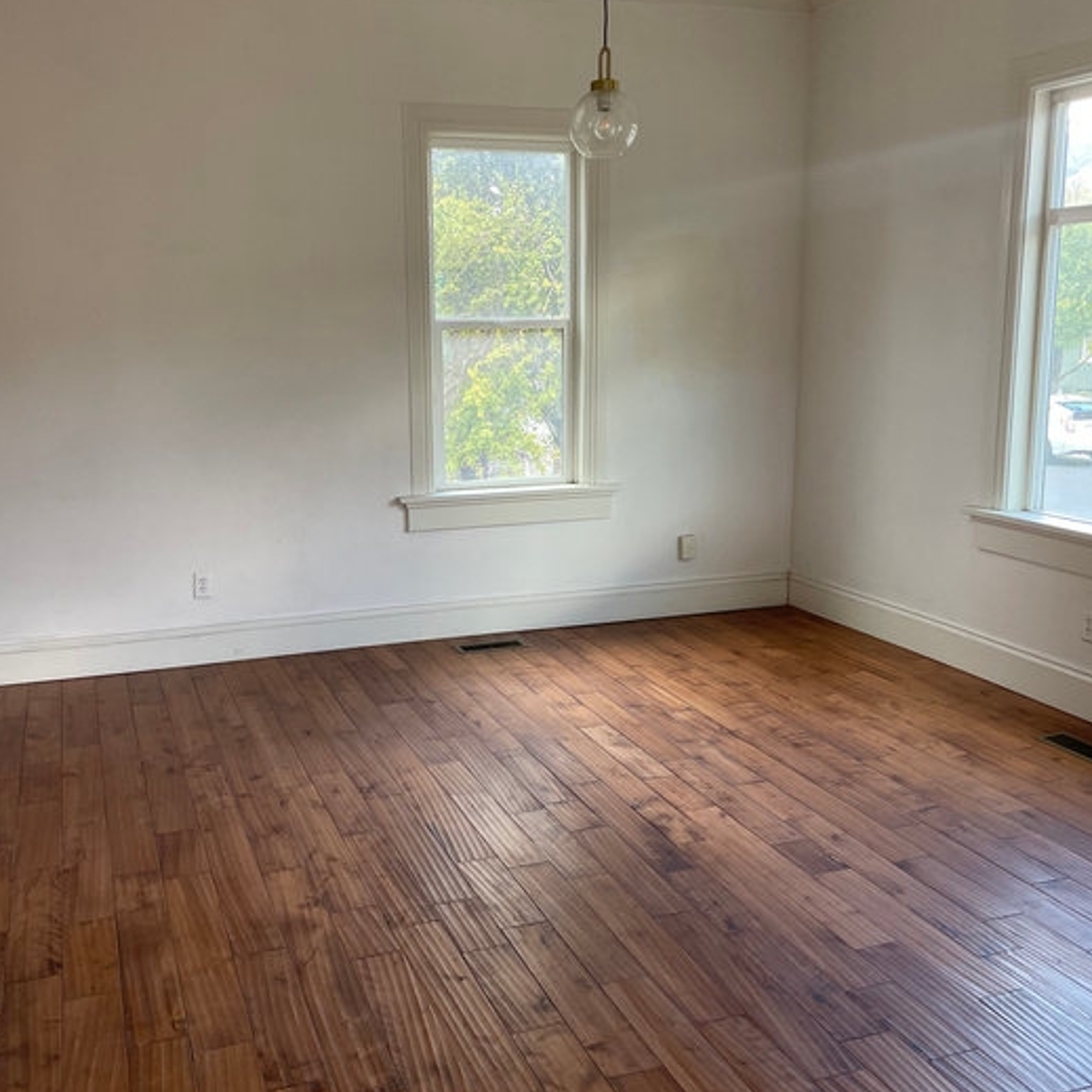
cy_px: 560
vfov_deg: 48.4
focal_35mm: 34
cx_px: 509
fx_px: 1213
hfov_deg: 48.4
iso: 125
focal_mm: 4.2
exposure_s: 1/104
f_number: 1.6
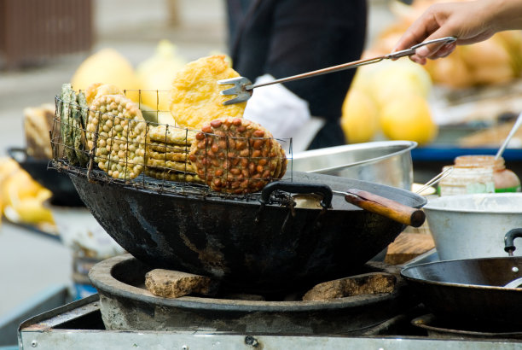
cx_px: 261
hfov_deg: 6.9
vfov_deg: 4.6
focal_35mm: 300
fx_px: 4356
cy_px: 175
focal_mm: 200
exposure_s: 1/200
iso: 200
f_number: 6.3
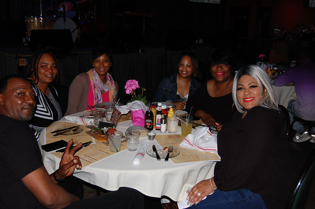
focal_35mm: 36
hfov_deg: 53.2
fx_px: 315
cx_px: 158
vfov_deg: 36.8
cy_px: 104
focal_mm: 24
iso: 200
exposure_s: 1/125
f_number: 5.6
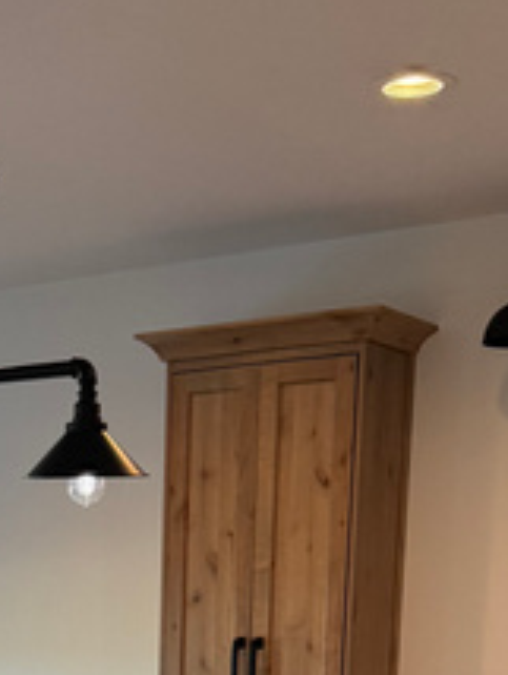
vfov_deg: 20.1
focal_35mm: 86
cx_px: 6
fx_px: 1679
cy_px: 965
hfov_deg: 16.8
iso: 200
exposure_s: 1/203
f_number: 1.78
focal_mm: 6.76
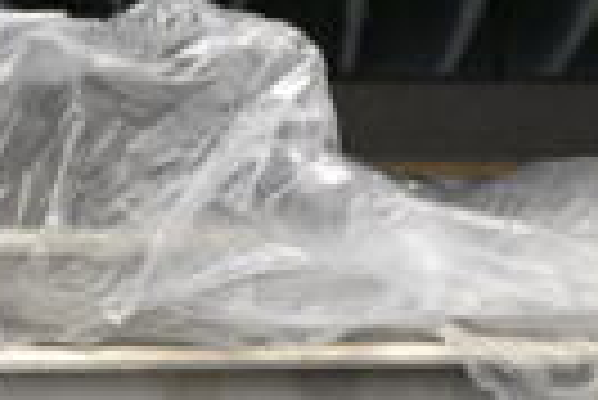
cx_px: 234
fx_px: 2632
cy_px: 899
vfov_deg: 8.1
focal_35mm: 158
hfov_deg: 13.0
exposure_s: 1/100
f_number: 5
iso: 6400
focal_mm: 23
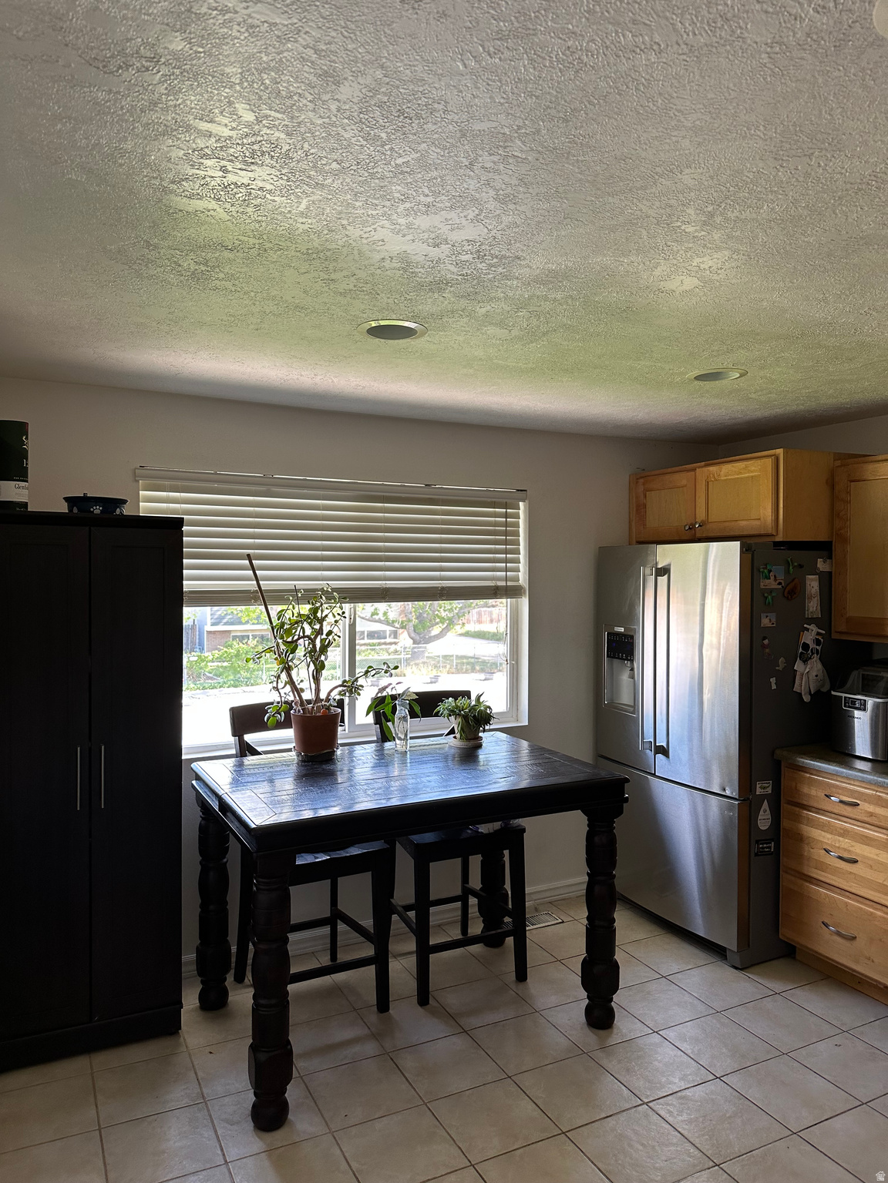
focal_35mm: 24
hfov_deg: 56.8
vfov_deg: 71.6
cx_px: 444
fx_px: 821
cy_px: 592
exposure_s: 1/121
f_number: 1.78
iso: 125
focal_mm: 6.86
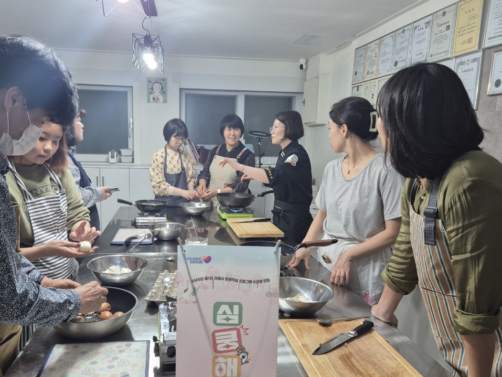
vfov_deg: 49.7
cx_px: 220
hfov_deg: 63.2
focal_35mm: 28
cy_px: 205
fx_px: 406
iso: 200
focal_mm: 5.4
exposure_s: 1/120
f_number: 1.8
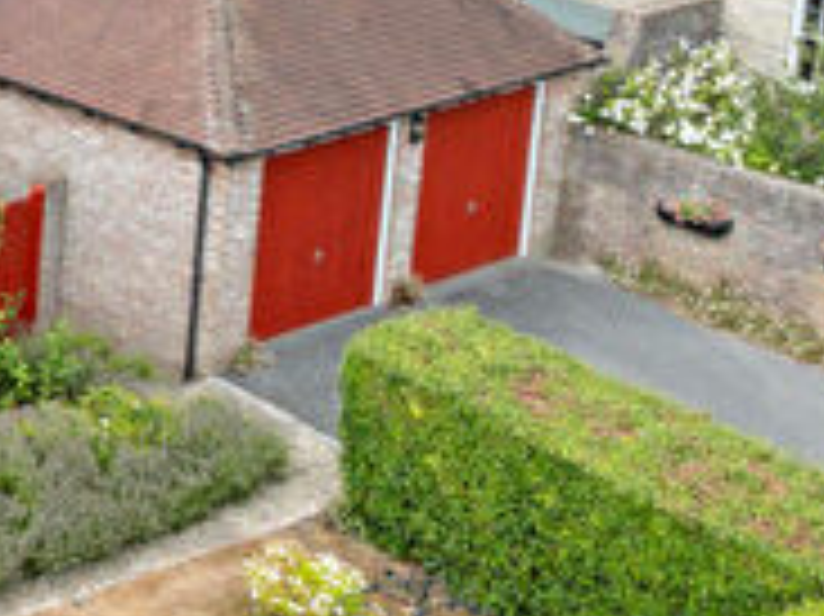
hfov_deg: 17.3
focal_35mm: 92
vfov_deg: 15.3
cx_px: -666
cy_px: -184
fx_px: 2189
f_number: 2.8
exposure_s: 1/400
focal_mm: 12.29
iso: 140
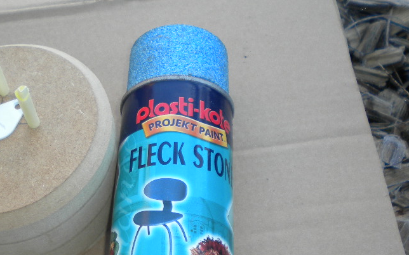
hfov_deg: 34.0
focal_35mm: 59
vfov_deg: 21.9
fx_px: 657
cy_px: 167
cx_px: 114
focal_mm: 6.3
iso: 80
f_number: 3.1
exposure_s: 1/147
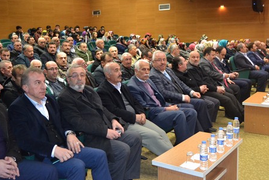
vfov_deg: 33.2
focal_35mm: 40
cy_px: 64
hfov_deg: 48.4
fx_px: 299
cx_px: 129
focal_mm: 18
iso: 2200
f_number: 3.5
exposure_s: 1/60
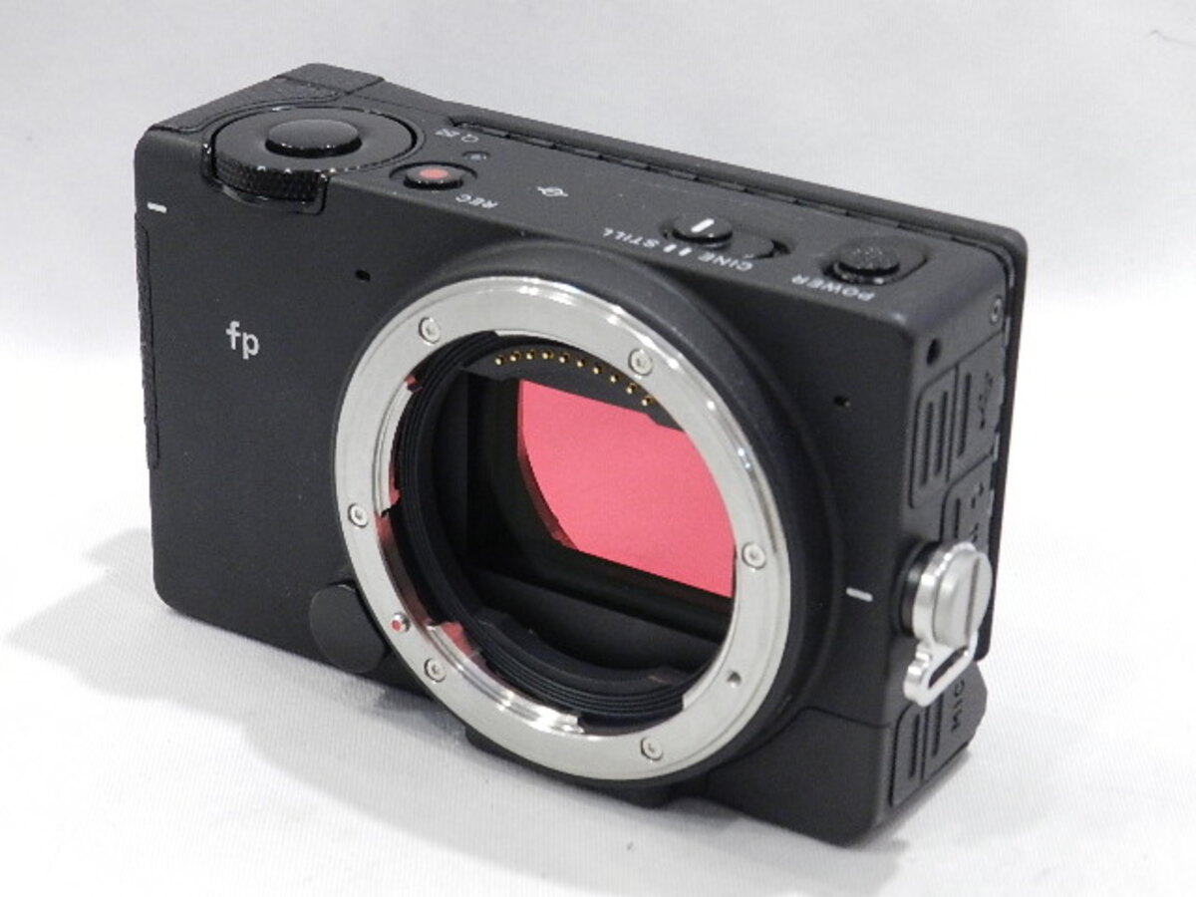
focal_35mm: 76
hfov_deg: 25.7
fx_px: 2626
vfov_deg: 19.4
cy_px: 448
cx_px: 598
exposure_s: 1/30
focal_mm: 13.5
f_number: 4.8
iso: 800
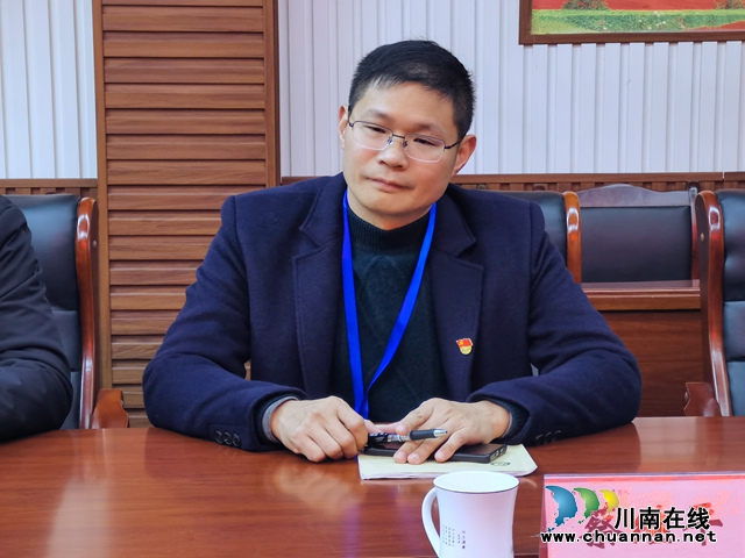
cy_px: 279
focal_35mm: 86
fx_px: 1851
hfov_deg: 22.8
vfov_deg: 17.2
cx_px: 372
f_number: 2.4
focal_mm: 8.1
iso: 400
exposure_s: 1/33.2
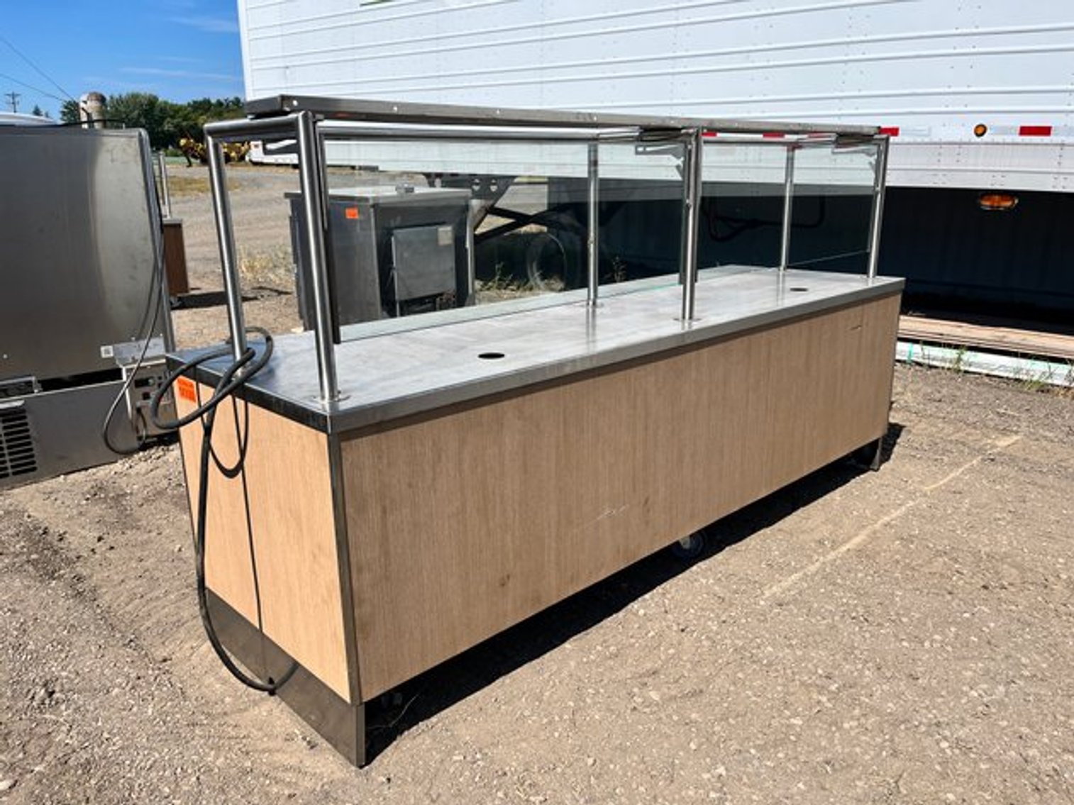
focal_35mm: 26
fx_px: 807
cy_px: 402
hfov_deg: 67.3
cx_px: 537
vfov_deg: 53.1
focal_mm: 5.1
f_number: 1.6
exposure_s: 1/4310
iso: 50
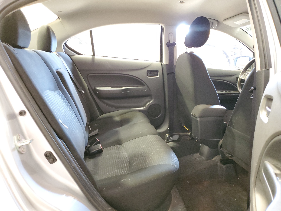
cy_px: 106
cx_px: 140
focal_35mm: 26
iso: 483
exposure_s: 1/15
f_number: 1.5
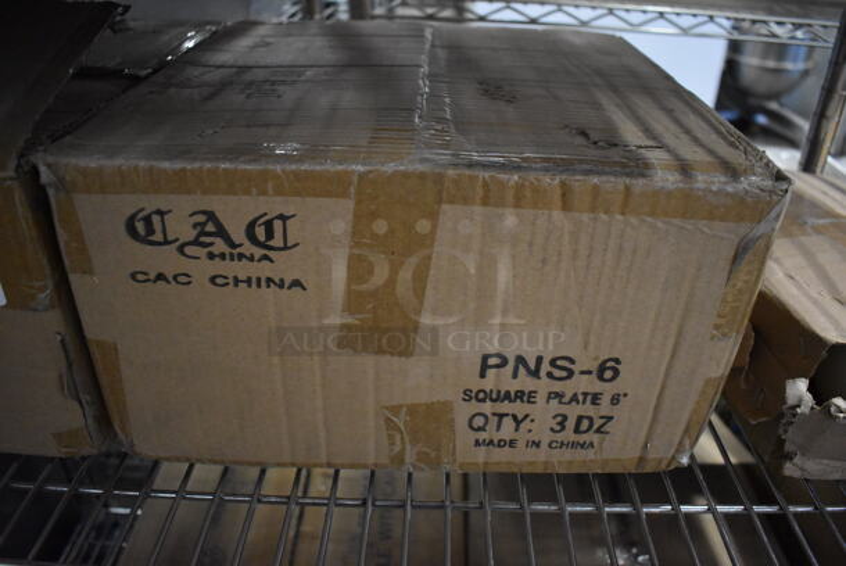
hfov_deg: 67.3
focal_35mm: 27
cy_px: 283
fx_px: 635
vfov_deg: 48.0
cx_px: 423
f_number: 3.5
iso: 5000
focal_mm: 18
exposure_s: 1/125
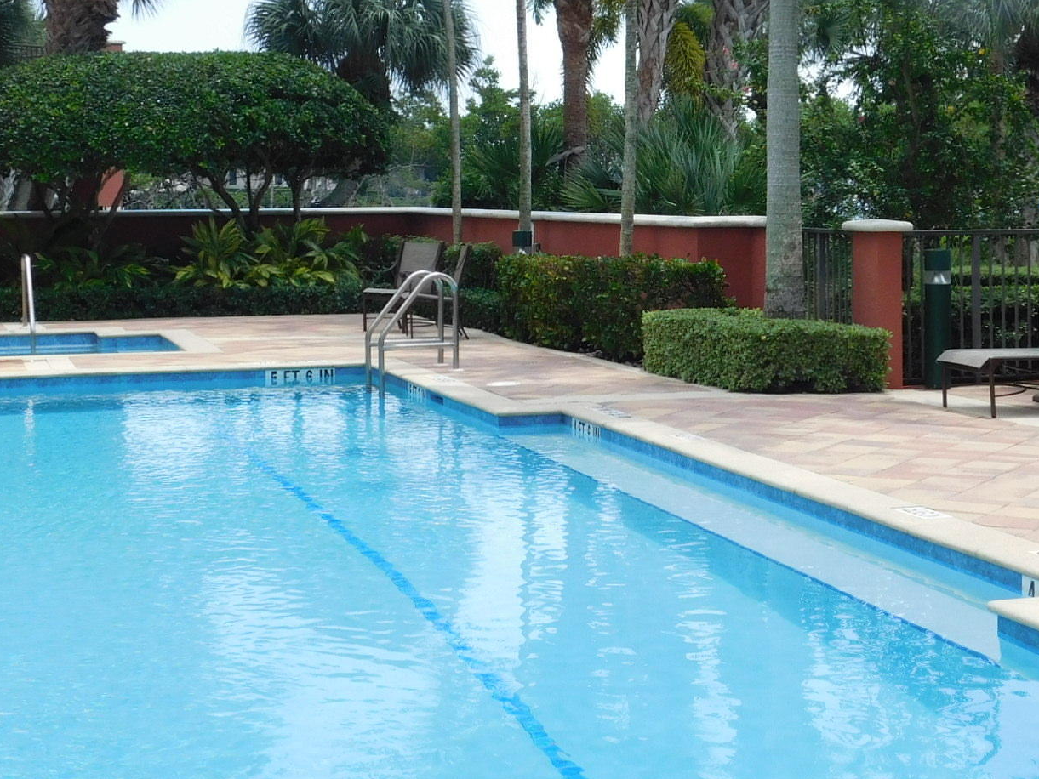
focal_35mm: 67
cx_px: 621
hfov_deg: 28.9
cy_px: 200
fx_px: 2011
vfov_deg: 21.8
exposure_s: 1/640
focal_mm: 6.3
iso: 125
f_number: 3.5
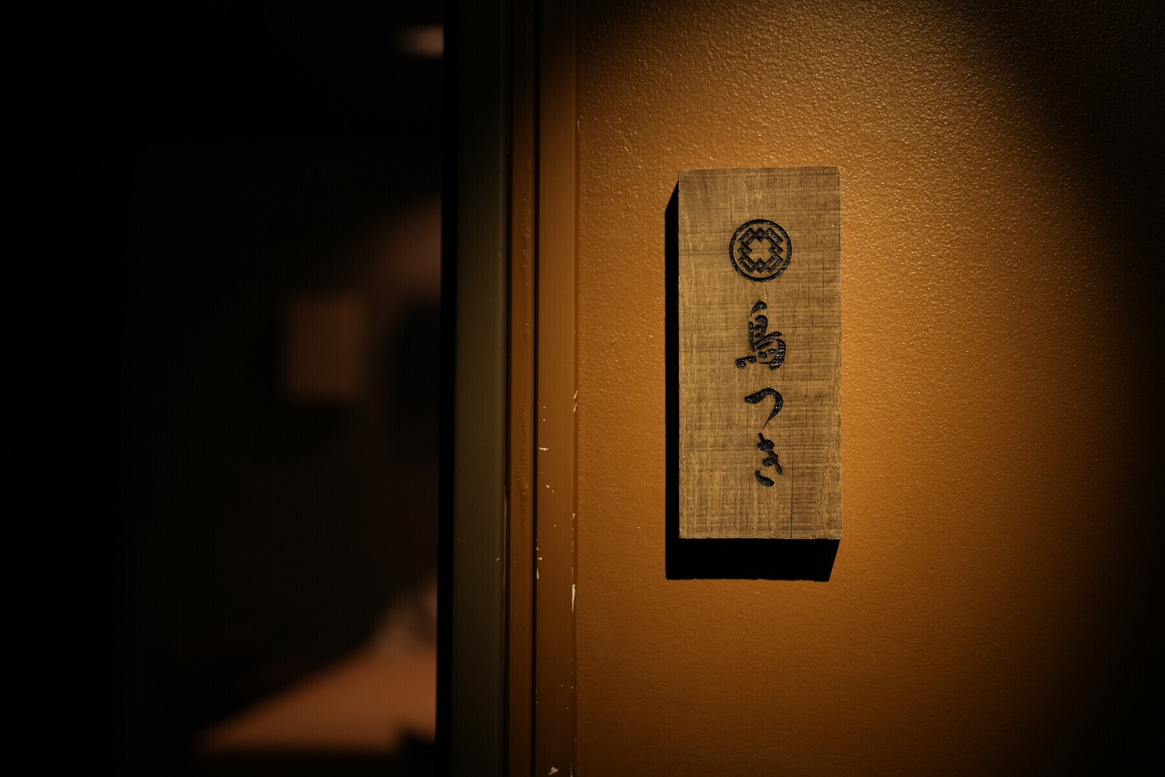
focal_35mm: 55
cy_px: 388
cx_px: 582
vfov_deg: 24.6
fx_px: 1780
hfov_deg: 36.2
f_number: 2.8
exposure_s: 1/160
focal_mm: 55
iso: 1000
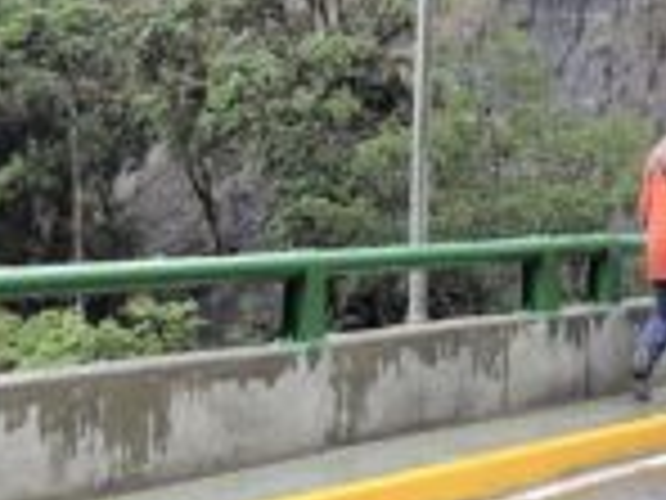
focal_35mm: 104
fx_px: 2001
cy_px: -257
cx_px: 382
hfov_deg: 18.9
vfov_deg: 13.4
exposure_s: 1/60
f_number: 3.3
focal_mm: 4.3
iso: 100
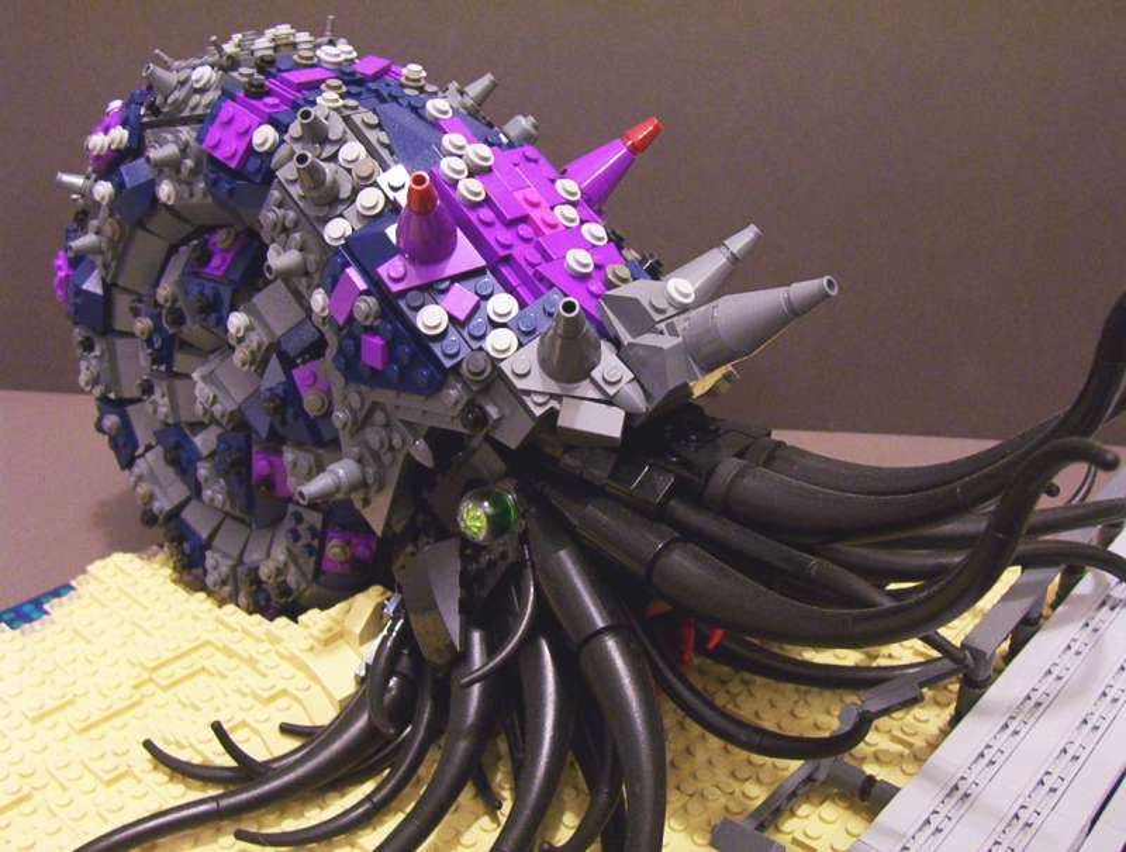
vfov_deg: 33.8
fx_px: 1403
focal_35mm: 43
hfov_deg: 43.7
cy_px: 426
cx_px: 563
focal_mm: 5.77
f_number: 2.73
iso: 200
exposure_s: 1/8
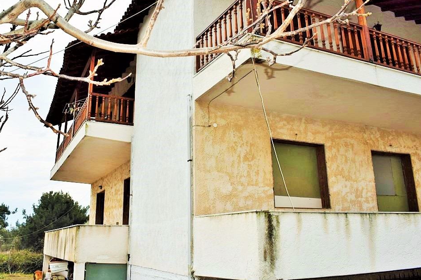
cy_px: 113
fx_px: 386
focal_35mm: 33
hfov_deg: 57.1
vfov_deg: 39.8
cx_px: 191
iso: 100
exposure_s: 1/200
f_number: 8
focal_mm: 18
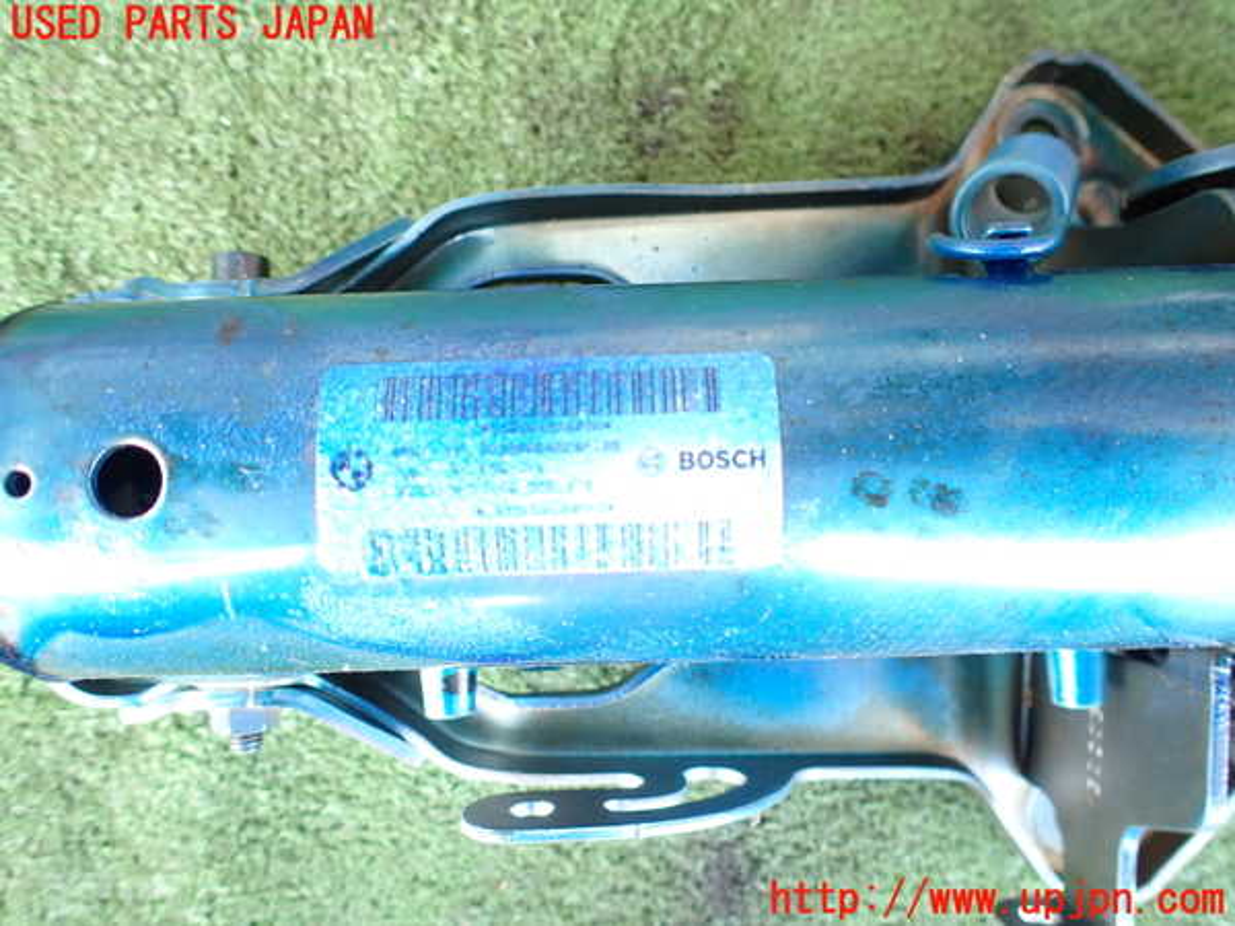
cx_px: 618
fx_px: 892
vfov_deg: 54.9
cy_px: 463
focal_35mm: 25
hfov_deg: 69.4
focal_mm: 4.5
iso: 200
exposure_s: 1/40
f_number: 2
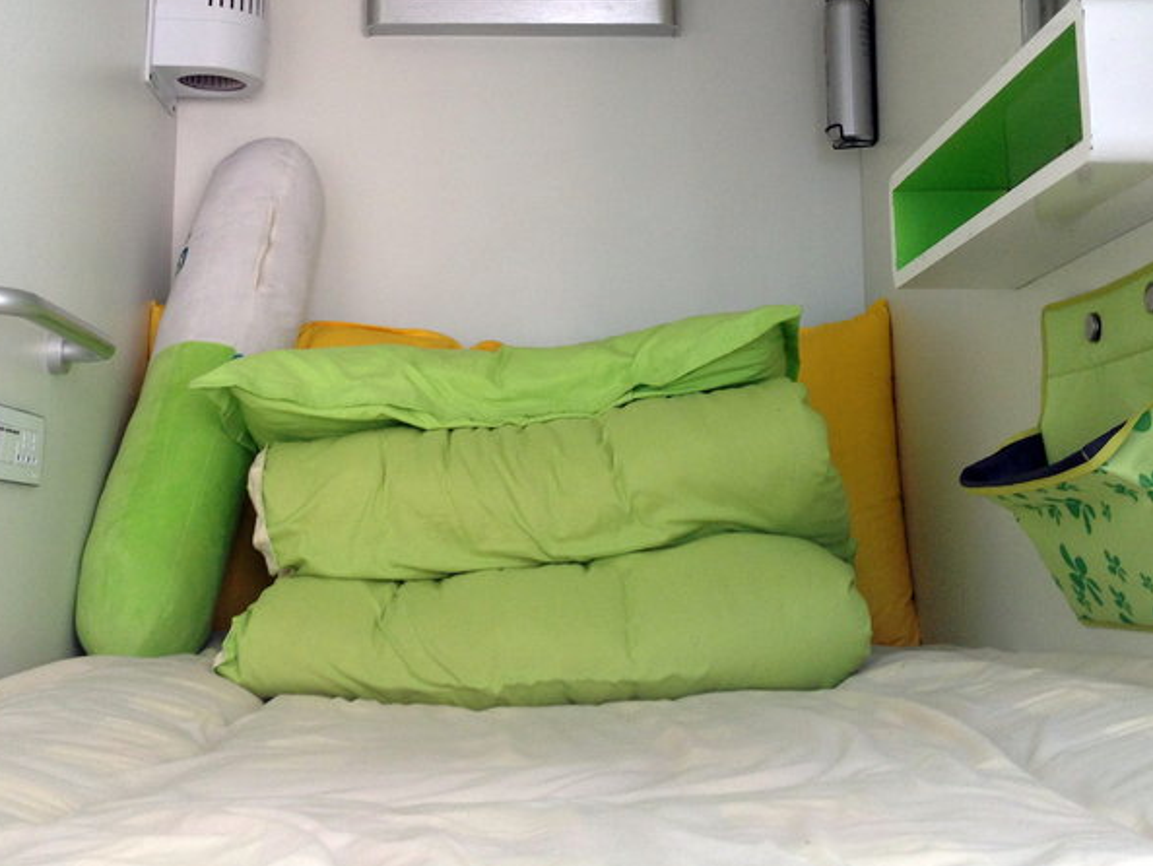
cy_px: 230
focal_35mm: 53
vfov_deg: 27.2
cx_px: 536
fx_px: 1766
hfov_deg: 36.1
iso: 50
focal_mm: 4.28
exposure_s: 1/60
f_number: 2.4
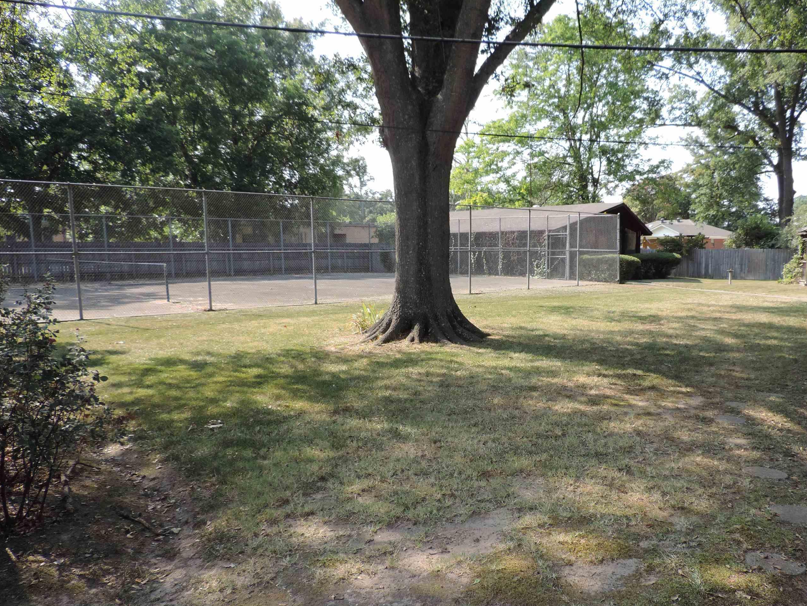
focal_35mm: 29
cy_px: 339
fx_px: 676
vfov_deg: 48.1
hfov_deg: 61.1
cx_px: 486
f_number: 3
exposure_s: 1/250
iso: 80
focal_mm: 4.3
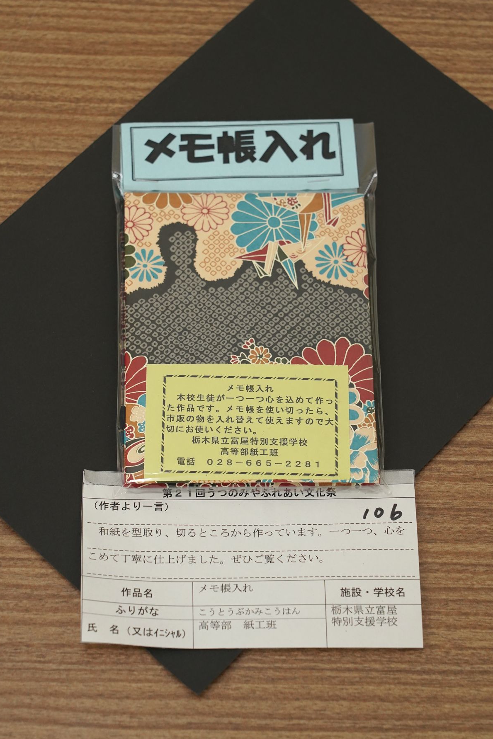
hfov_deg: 12.9
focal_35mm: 106
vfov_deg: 19.3
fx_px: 2177
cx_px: 245
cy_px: 372
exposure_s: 1/50
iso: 3200
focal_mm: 105
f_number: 8
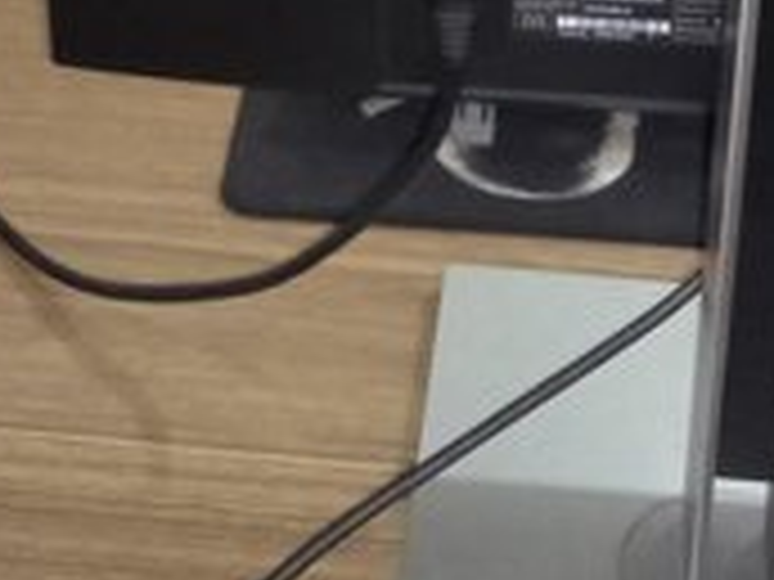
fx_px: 2325
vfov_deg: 13.5
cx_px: 369
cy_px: -270
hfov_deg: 18.9
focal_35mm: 104
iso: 2058
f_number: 2.2
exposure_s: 1/25
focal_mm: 3.46
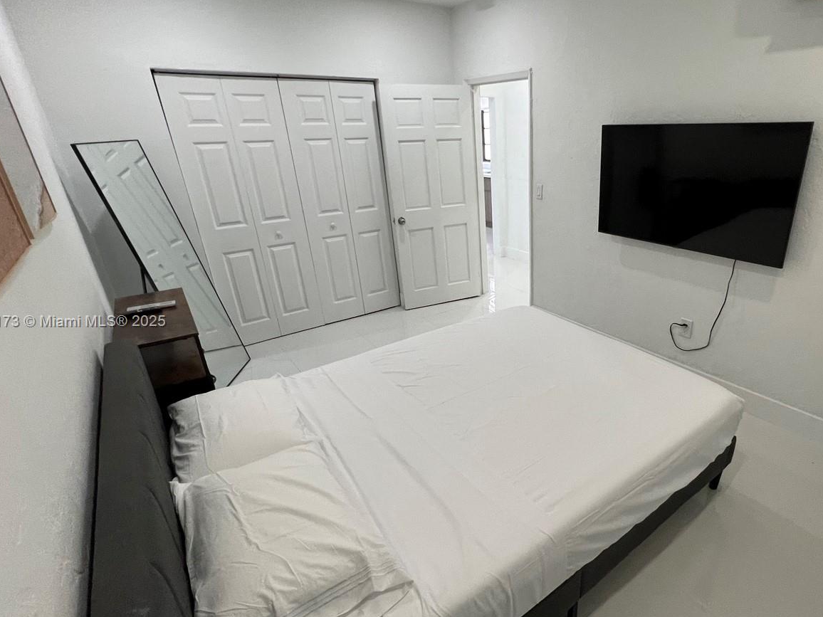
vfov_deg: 71.6
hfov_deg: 86.3
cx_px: 508
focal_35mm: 18
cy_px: 322
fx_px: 428
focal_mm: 1.57
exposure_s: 1/120
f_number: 1.8
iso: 200
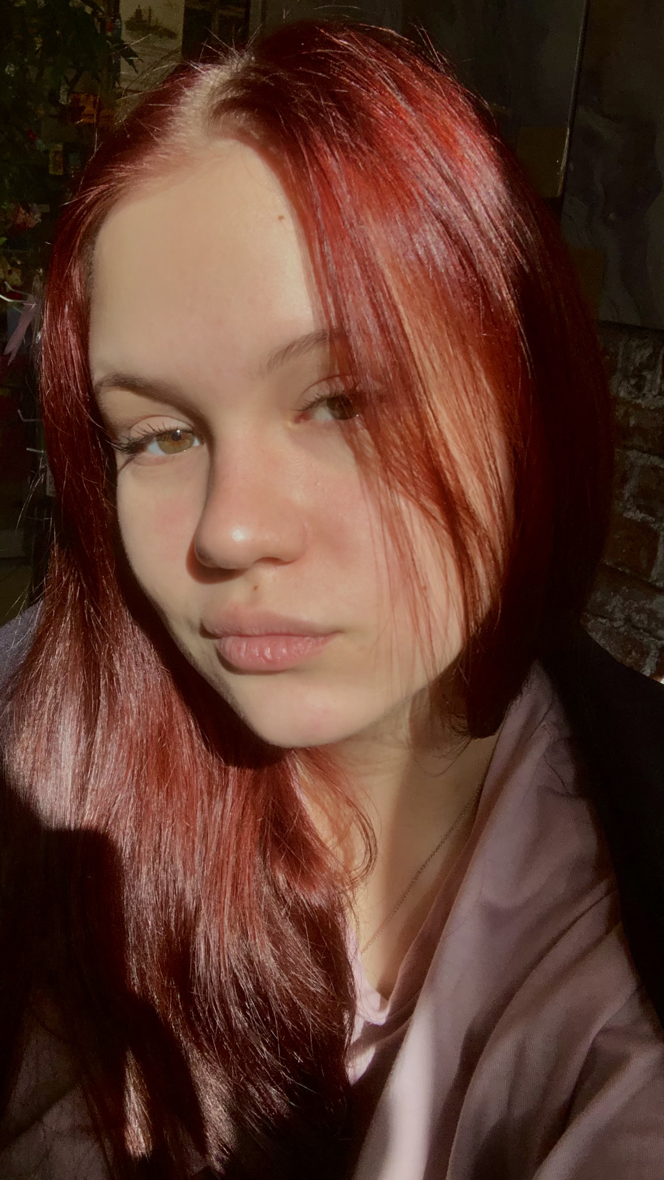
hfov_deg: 33.7
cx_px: 283
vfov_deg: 56.6
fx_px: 1096
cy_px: 592
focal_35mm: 35
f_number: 2.2
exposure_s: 1/194
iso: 20
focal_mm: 2.87
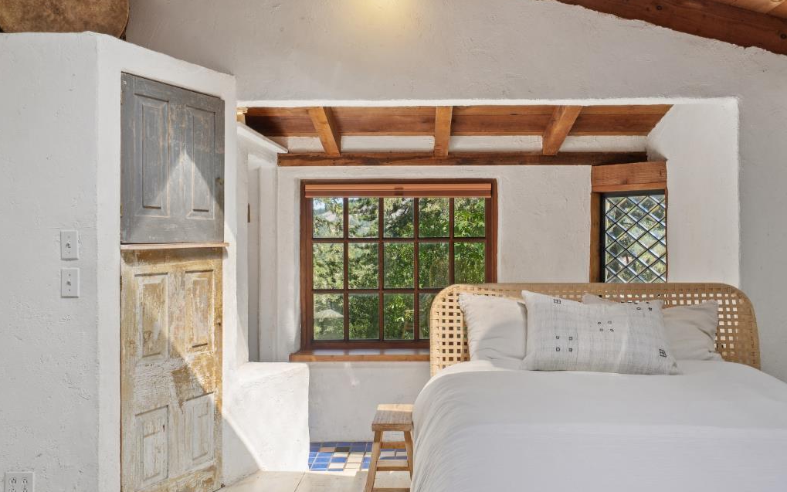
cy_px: 231
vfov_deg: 41.8
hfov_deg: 62.8
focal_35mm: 30
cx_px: 428
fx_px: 643
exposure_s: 1/60
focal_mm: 20
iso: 400
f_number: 8
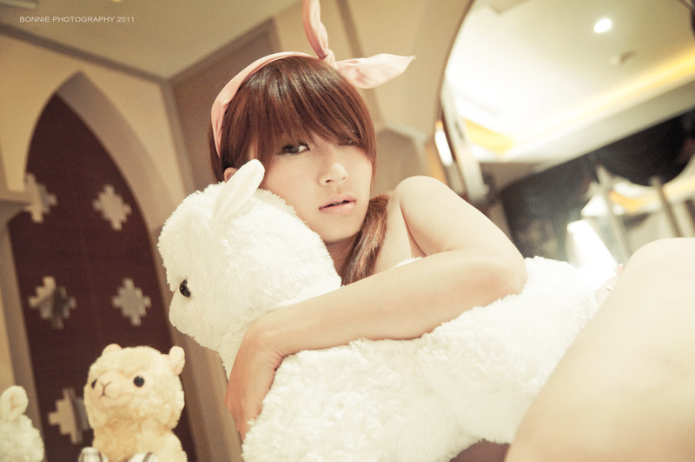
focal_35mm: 44
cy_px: 231
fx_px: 839
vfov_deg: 30.8
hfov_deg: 45.0
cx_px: 348
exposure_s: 1/8
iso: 200
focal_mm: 29
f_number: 2.8
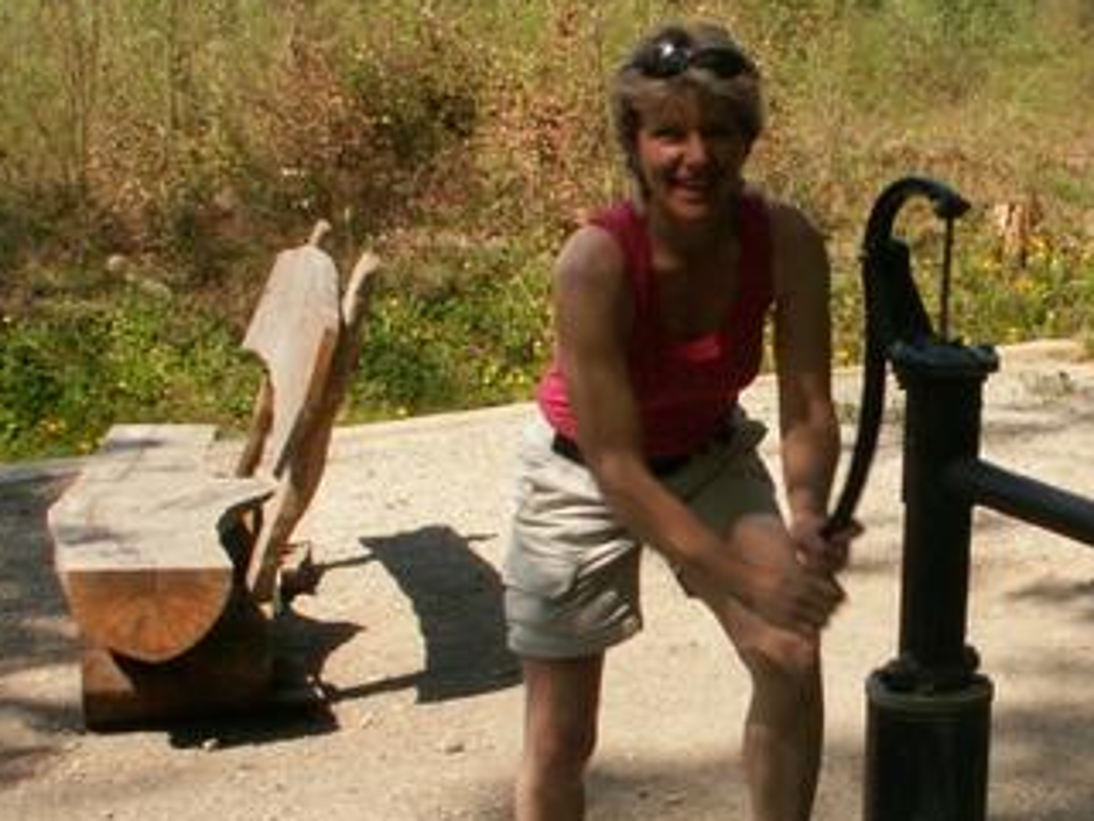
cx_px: 961
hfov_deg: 26.9
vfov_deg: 21.0
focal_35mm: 70
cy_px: 510
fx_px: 2212
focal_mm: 5.86
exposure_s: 1/80
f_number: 8
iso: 50
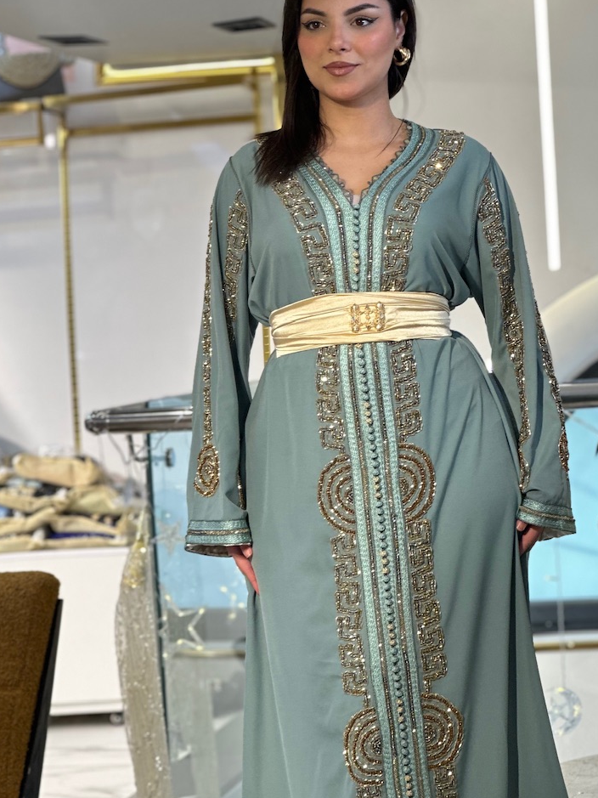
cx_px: 341
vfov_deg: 18.7
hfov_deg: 14.1
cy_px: 385
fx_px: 2419
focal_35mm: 105
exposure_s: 1/100
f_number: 2.8
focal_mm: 9
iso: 64
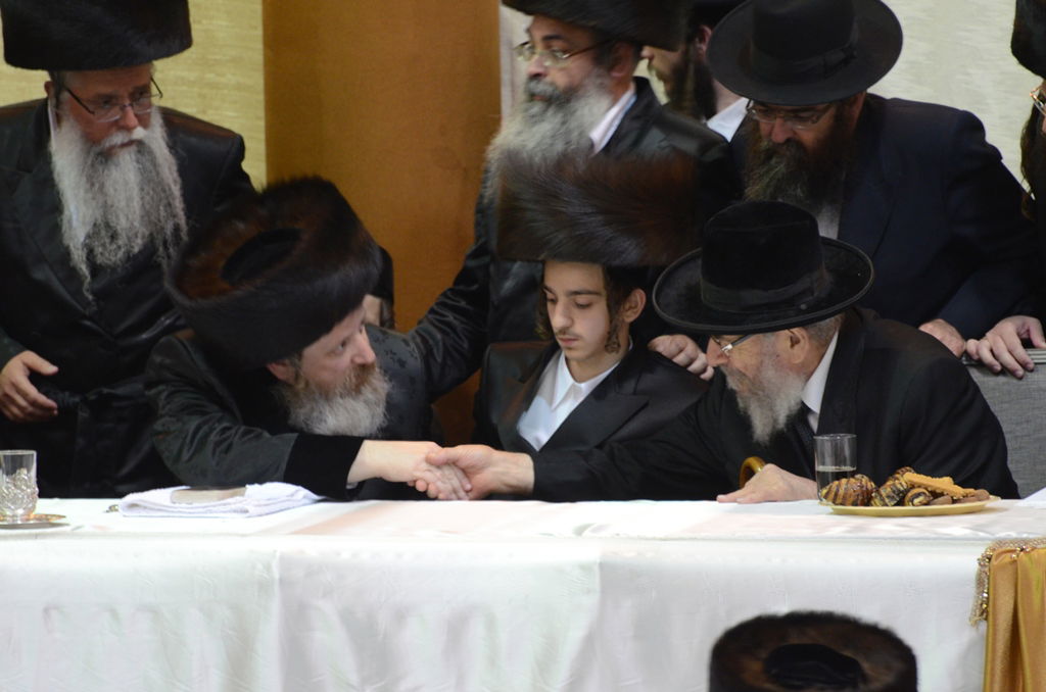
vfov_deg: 3.4
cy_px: 346
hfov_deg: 5.1
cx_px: 523
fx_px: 11742
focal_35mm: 405
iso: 1600
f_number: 5.6
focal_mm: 270
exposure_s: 1/25
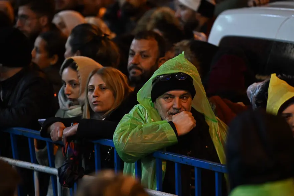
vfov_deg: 4.6
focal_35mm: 300
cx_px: 147
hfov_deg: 6.9
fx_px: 2449
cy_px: 98
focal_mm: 200
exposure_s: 1/100
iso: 3200
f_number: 2.8
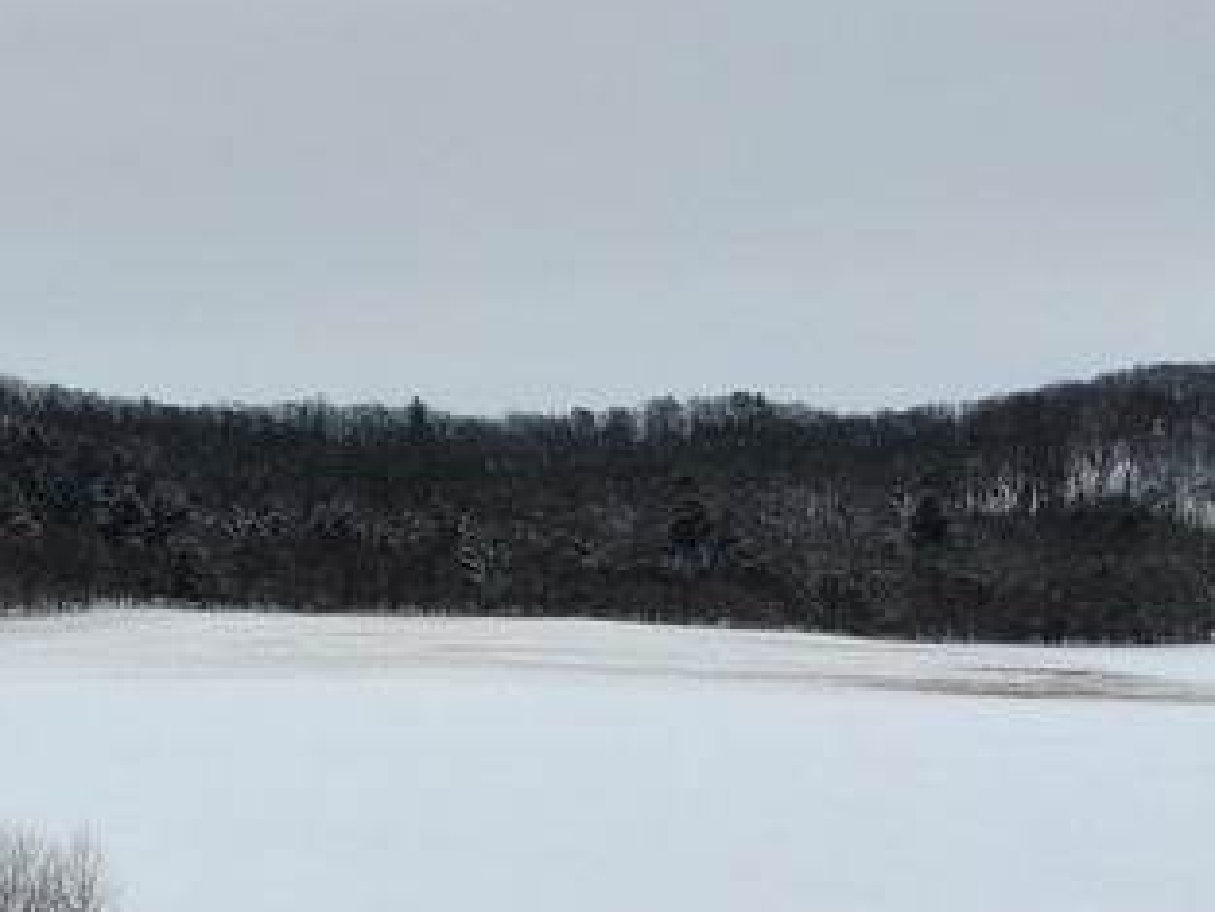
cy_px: 539
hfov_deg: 18.2
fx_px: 3441
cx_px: -512
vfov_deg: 15.1
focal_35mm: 98
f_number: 2.8
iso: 100
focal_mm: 4.39
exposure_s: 1/1250
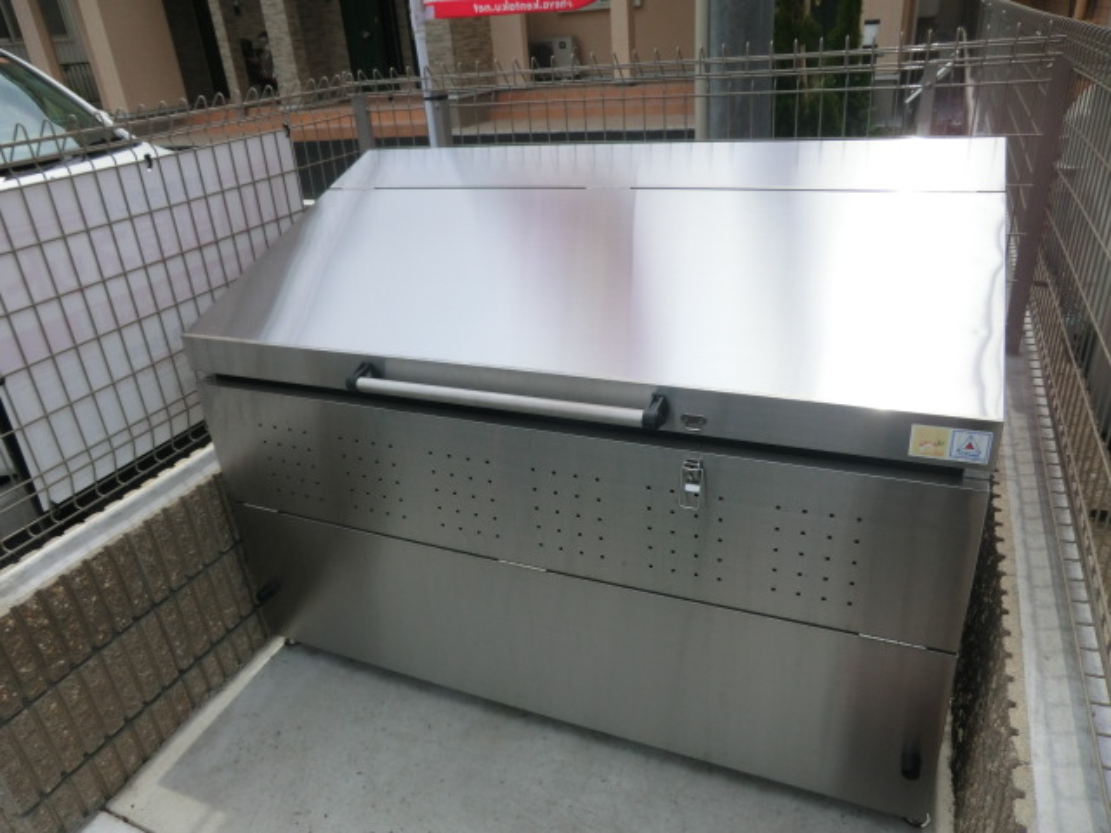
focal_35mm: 24
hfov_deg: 71.6
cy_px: 416
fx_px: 770
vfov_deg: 56.8
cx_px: 556
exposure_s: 1/250
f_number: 7.5
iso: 80
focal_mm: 4.3
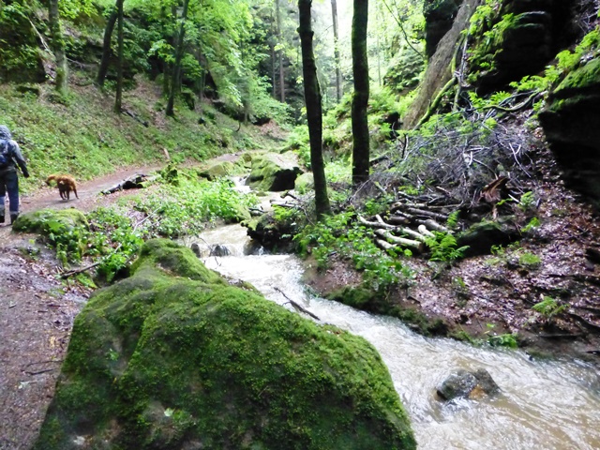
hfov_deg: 71.6
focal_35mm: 24
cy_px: 225
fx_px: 416
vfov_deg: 56.8
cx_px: 300
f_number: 3.3
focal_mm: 4.3
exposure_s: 1/60
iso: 2000
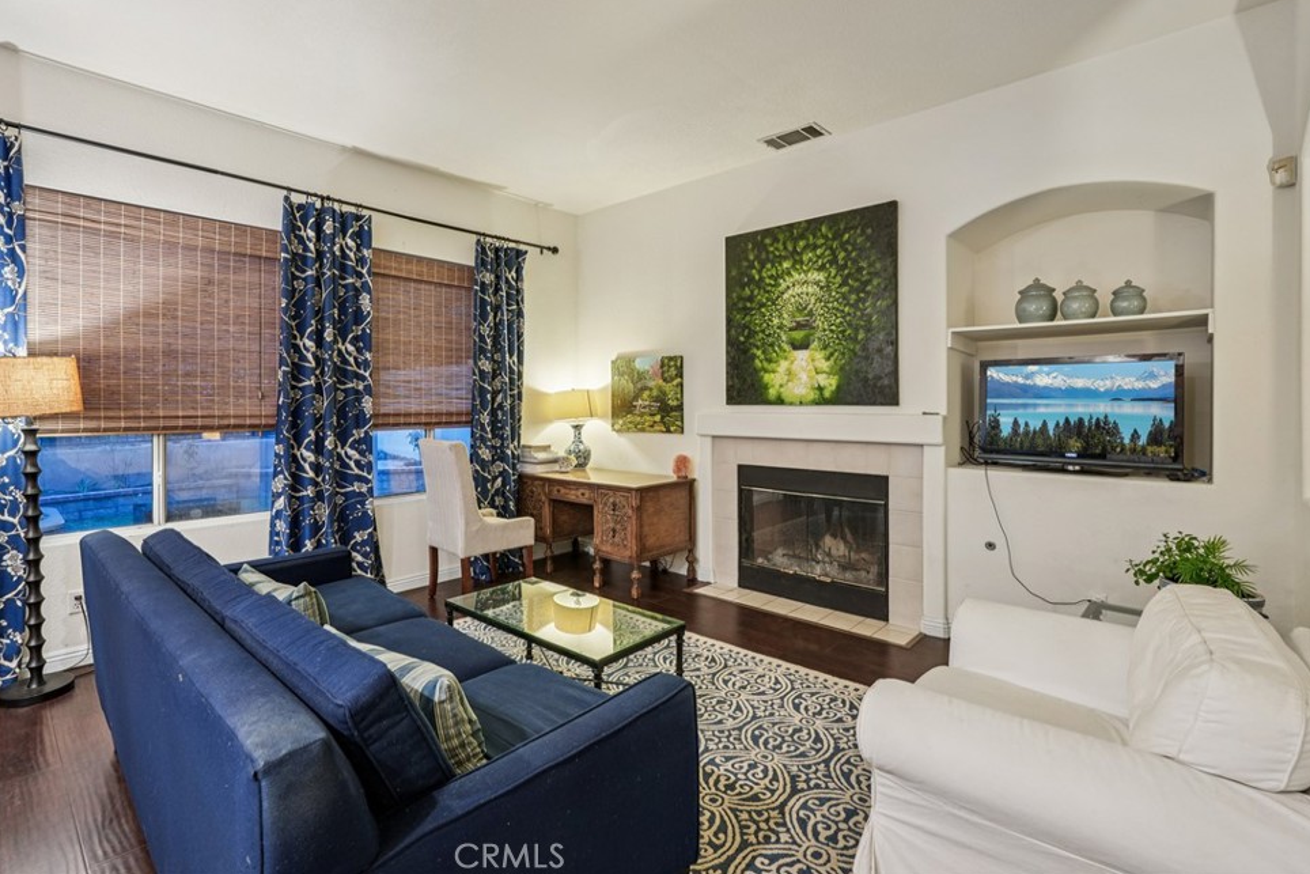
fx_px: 619
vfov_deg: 70.4
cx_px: 641
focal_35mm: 17
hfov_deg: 93.3
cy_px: 411
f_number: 8
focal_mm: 16
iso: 400
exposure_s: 1/1.43
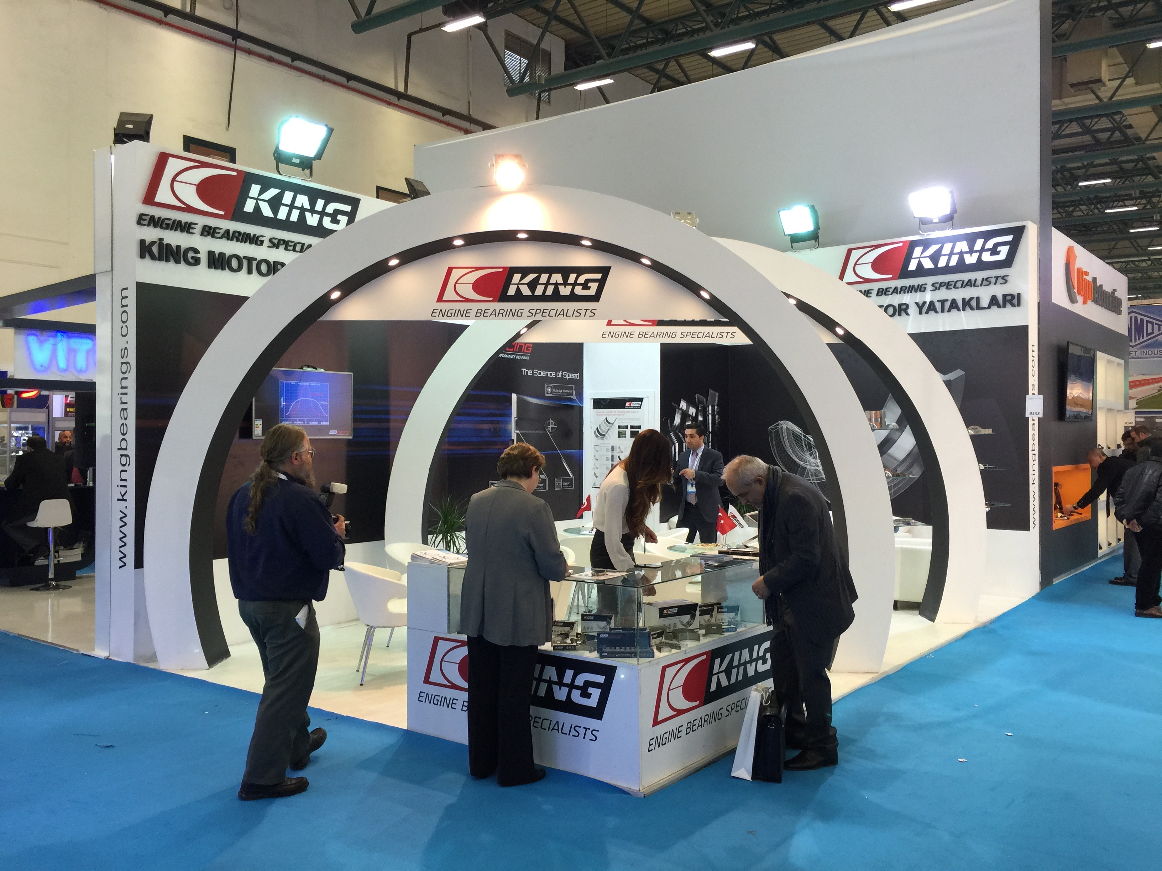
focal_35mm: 29
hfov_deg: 61.7
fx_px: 973
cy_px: 436
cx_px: 581
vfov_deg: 48.2
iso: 40
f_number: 2.2
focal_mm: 4.15
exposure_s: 1/30
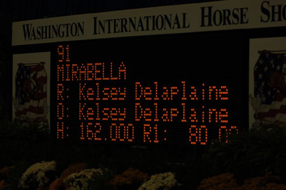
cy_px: 95
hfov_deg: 11.8
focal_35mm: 174
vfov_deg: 7.9
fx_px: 1381
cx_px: 143
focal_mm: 116
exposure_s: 1/320
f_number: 2.8
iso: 200
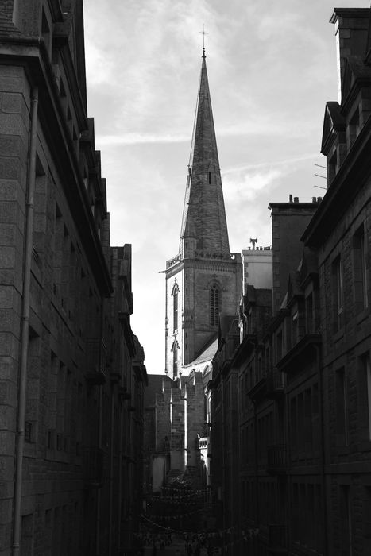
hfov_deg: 27.0
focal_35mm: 50
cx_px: 186
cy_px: 278
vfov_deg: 39.6
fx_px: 772
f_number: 8
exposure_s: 1/320
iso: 100
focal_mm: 50
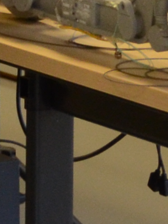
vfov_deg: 4.8
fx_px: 2530
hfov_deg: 3.7
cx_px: -420
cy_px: -492
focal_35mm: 391
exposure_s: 1/80
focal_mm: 26
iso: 800
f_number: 4.5
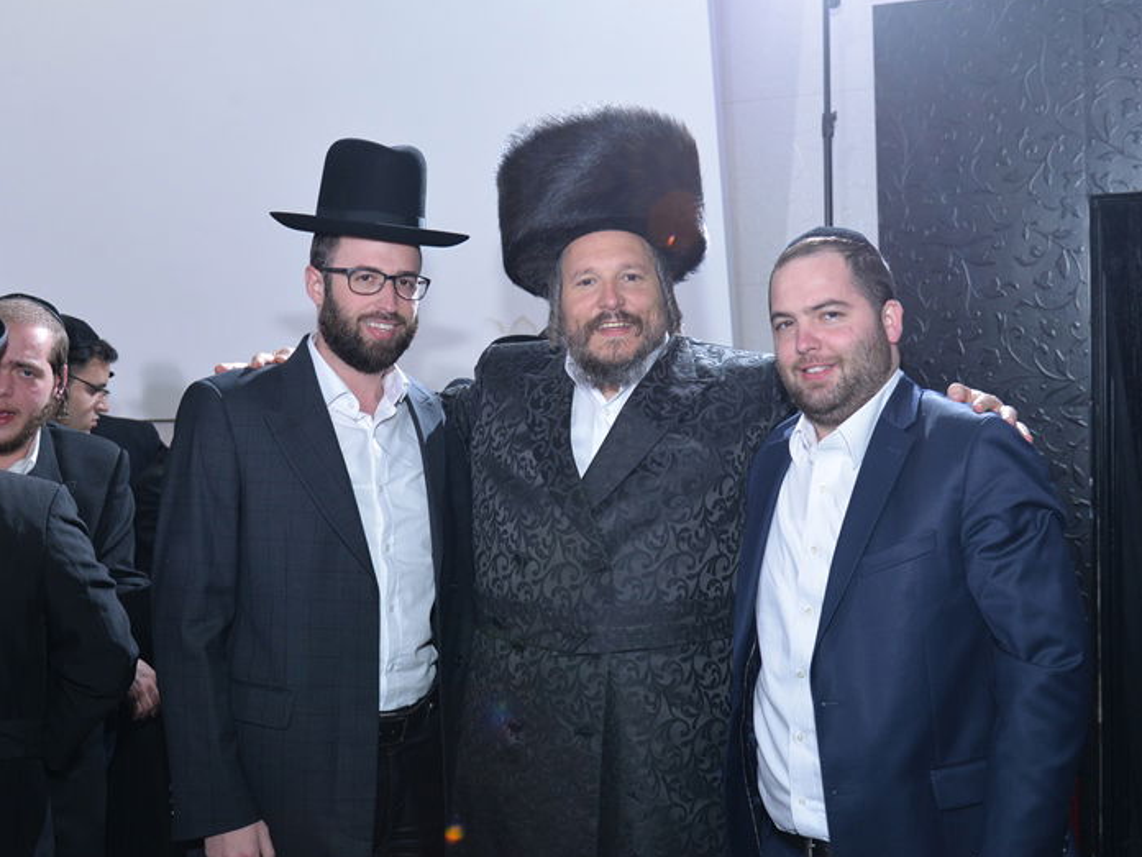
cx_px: 602
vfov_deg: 34.3
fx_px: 1386
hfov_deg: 44.8
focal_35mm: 42
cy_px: 433
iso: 800
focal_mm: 38
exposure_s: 1/125
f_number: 5
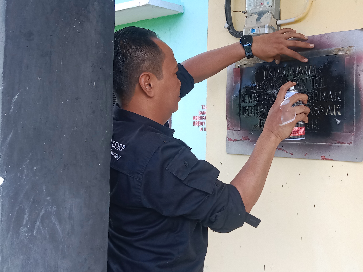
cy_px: 124
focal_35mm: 45
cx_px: 230
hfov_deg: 41.7
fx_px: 472
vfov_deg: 32.2
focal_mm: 3.65
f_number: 2.2
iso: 123
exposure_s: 1/100
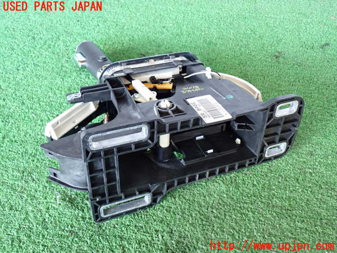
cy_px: 126
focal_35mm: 36
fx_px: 350
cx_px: 168
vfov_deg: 39.7
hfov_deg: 51.4
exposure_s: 1/40
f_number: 2.5
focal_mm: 6.37
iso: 400
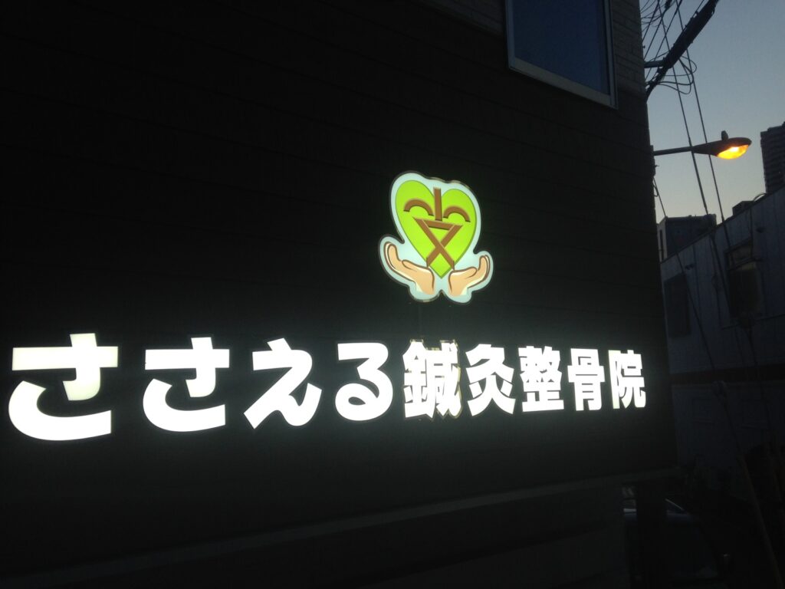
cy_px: 294
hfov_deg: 55.4
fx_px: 748
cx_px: 392
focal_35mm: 33
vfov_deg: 42.9
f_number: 2.4
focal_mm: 4.12
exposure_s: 1/120
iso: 80
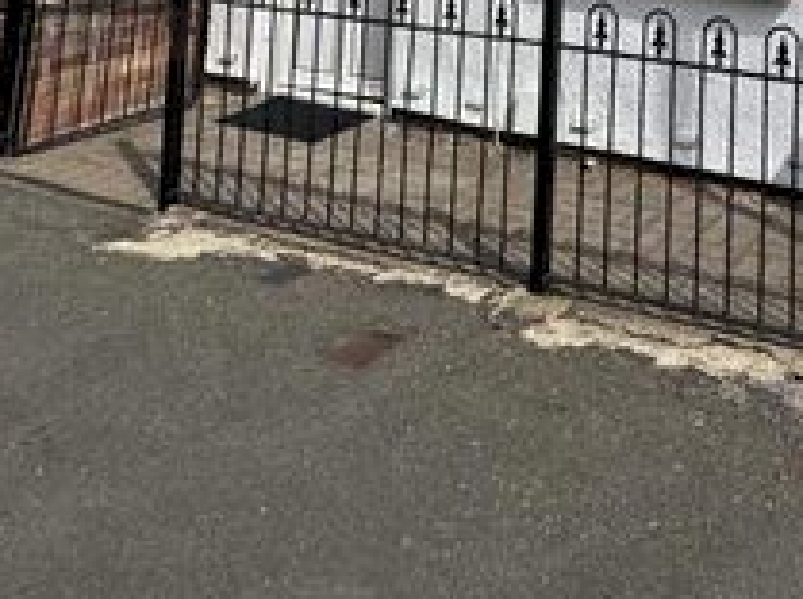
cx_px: 745
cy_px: -324
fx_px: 1088
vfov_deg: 23.7
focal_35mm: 47
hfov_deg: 37.4
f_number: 2.2
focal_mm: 2.22
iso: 50
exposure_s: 1/3205
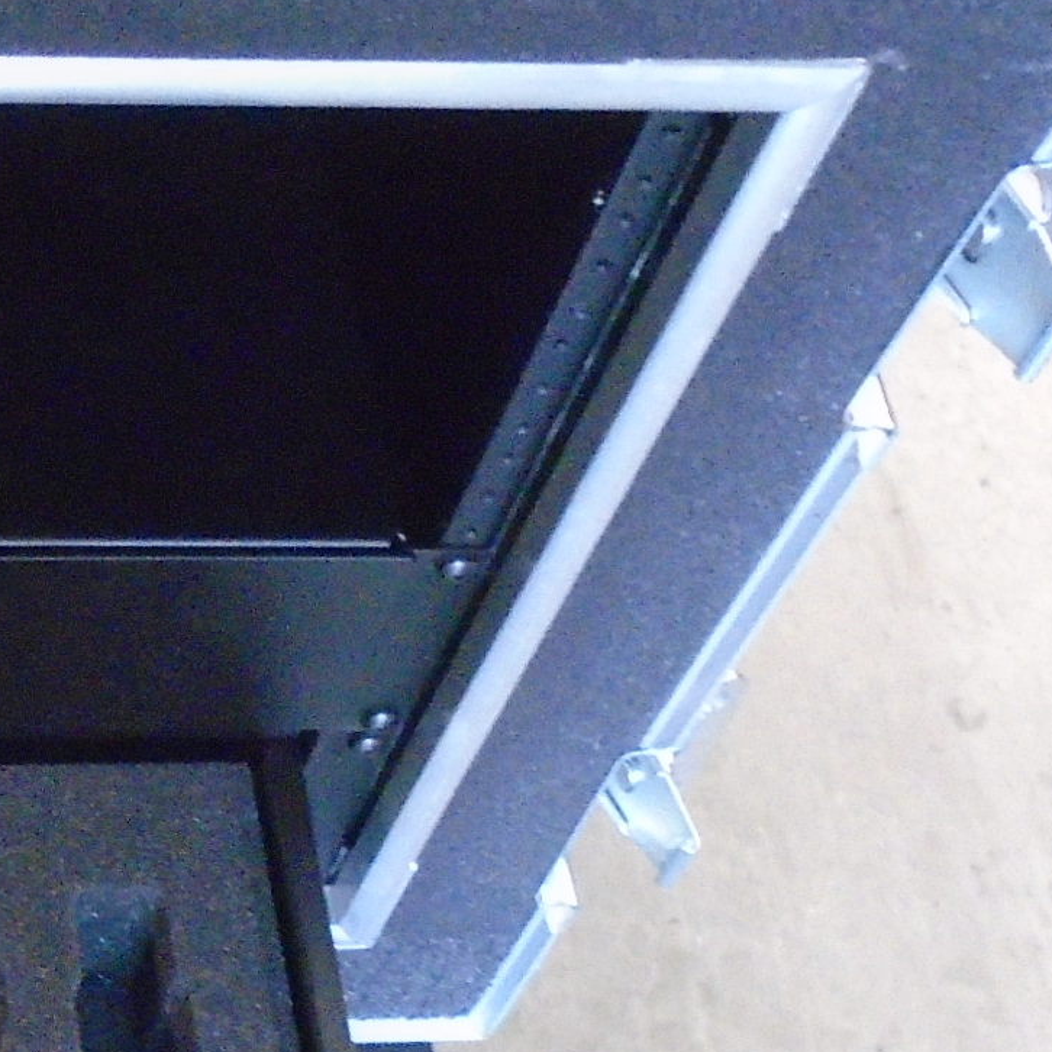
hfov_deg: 19.4
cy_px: 904
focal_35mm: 82
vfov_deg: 20.8
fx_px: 2819
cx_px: -341
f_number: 3.2
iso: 800
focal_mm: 4.6
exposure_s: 1/20
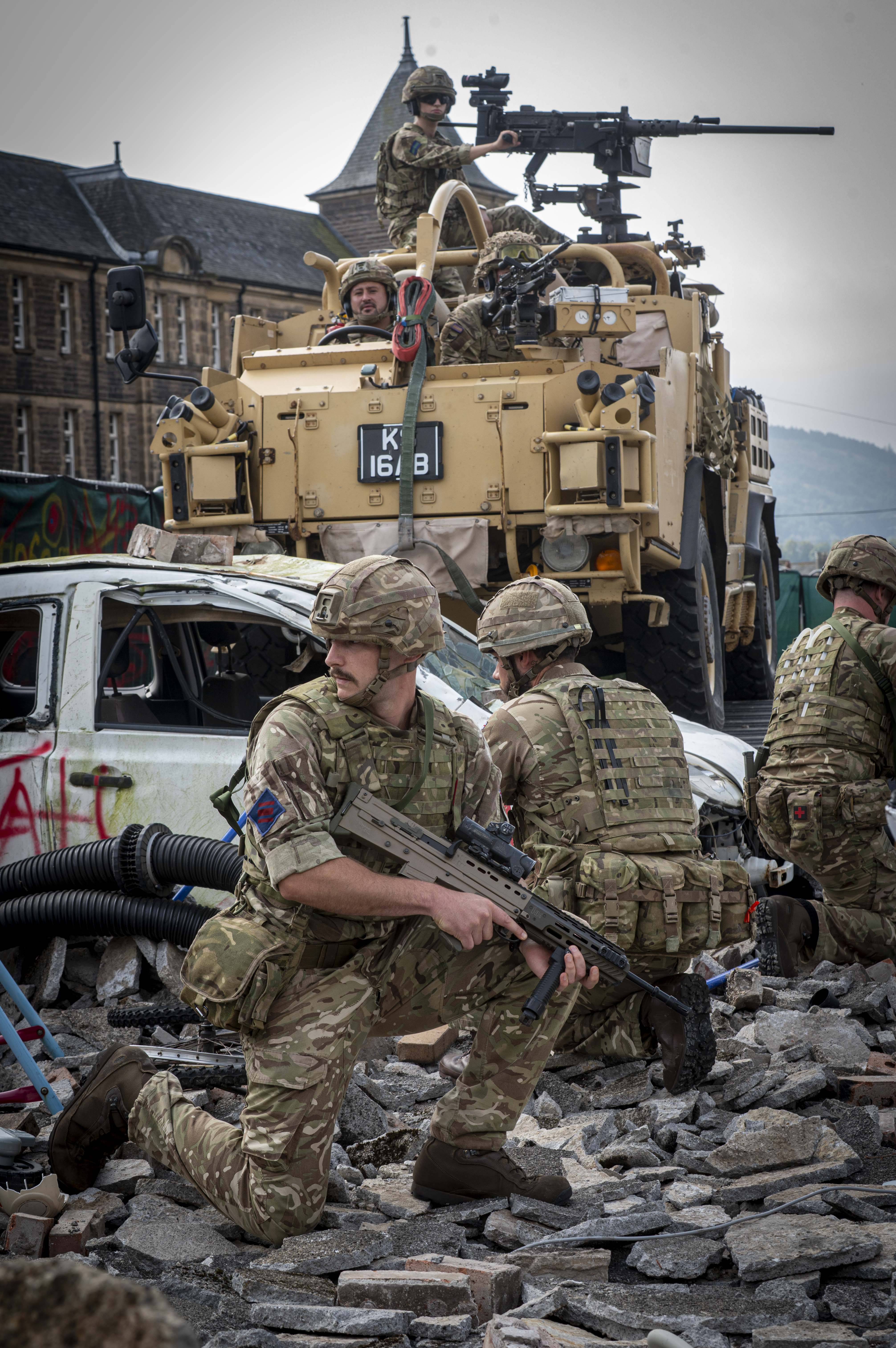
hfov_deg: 19.4
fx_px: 2617
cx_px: 448
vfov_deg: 28.9
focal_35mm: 70
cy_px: 674
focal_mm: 70
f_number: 6.3
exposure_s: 1/250
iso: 400
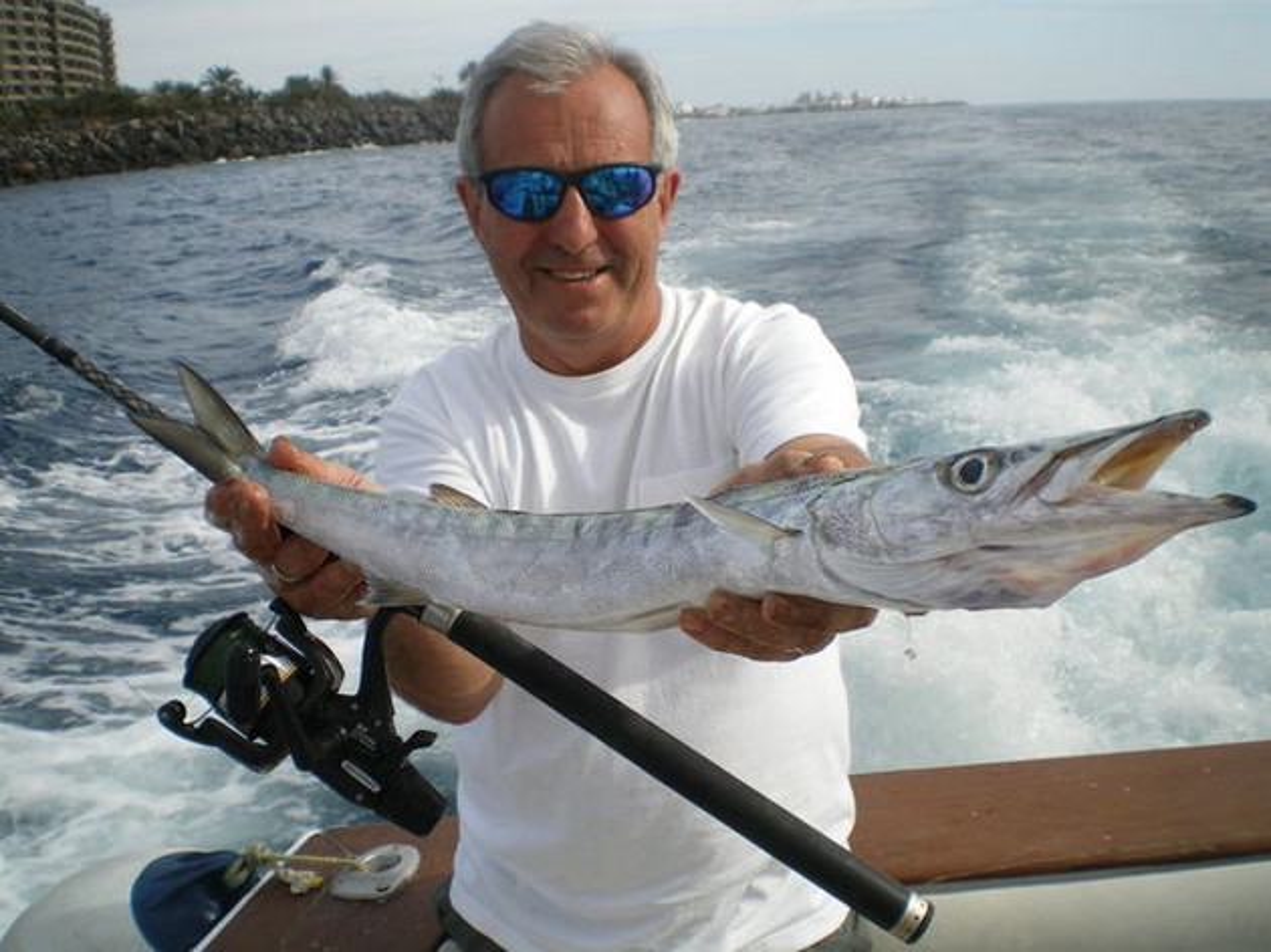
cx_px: 636
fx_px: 1321
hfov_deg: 51.4
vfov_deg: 39.6
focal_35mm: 36
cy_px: 476
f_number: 4.6
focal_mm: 6.3
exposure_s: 1/400
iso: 50
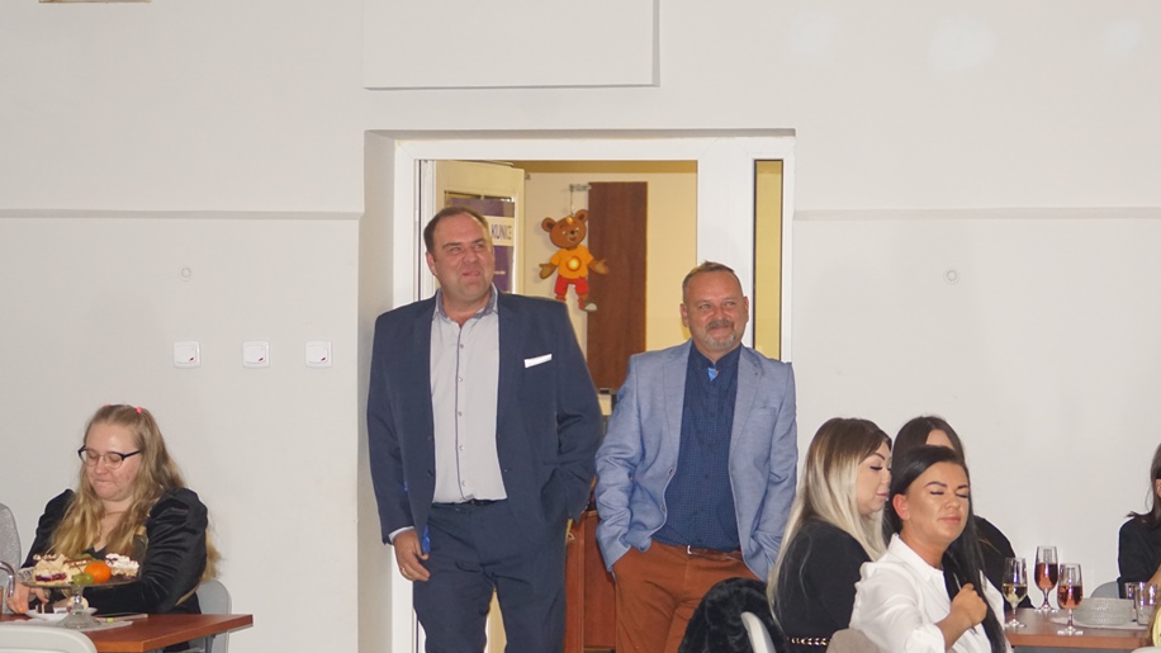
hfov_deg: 17.4
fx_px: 3786
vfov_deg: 9.9
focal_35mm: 123
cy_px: 395
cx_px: 629
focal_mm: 70
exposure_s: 1/60
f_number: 4.5
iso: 2000
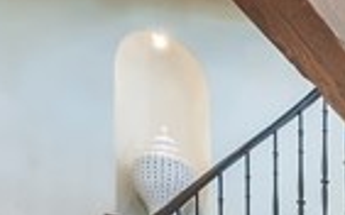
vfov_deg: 11.9
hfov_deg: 18.3
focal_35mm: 90
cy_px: 502
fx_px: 849
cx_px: 614
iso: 200
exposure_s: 1.3
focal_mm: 13
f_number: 14
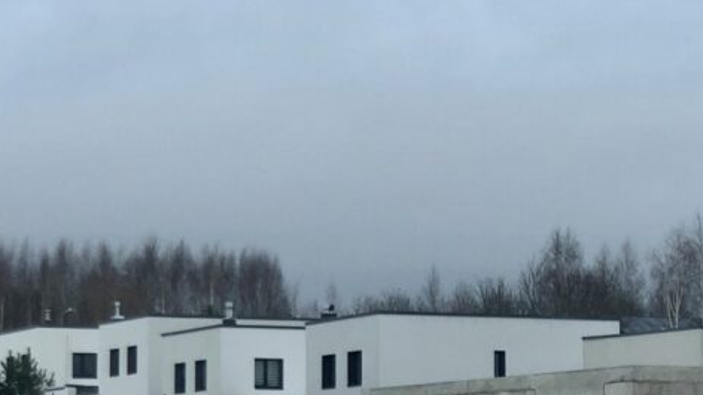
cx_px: 614
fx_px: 2292
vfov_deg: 9.7
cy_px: 474
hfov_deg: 17.2
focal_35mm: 123
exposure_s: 1/255
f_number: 2.4
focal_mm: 6
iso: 16
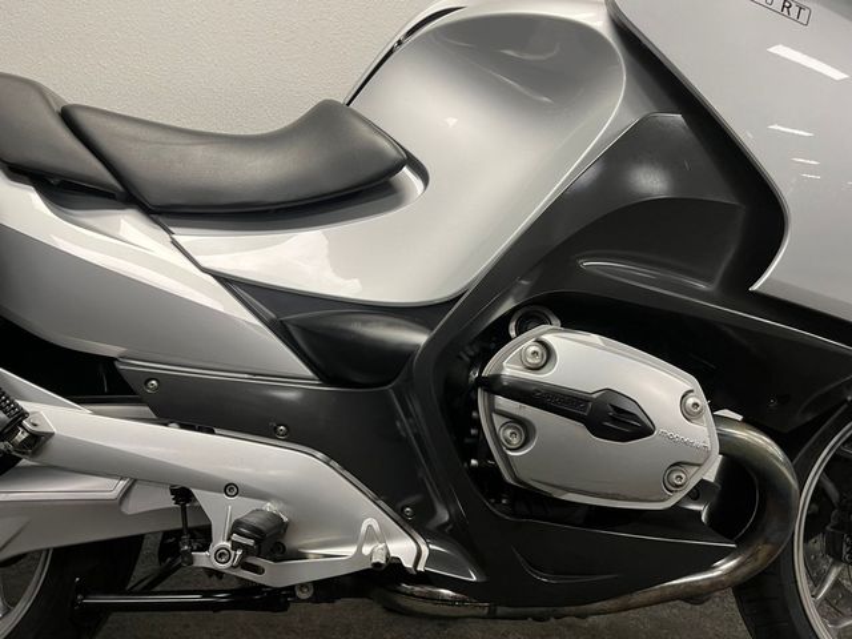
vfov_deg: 53.1
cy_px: 320
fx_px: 640
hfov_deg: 67.3
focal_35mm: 26
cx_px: 426
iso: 64
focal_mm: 5.1
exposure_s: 1/50
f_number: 1.6
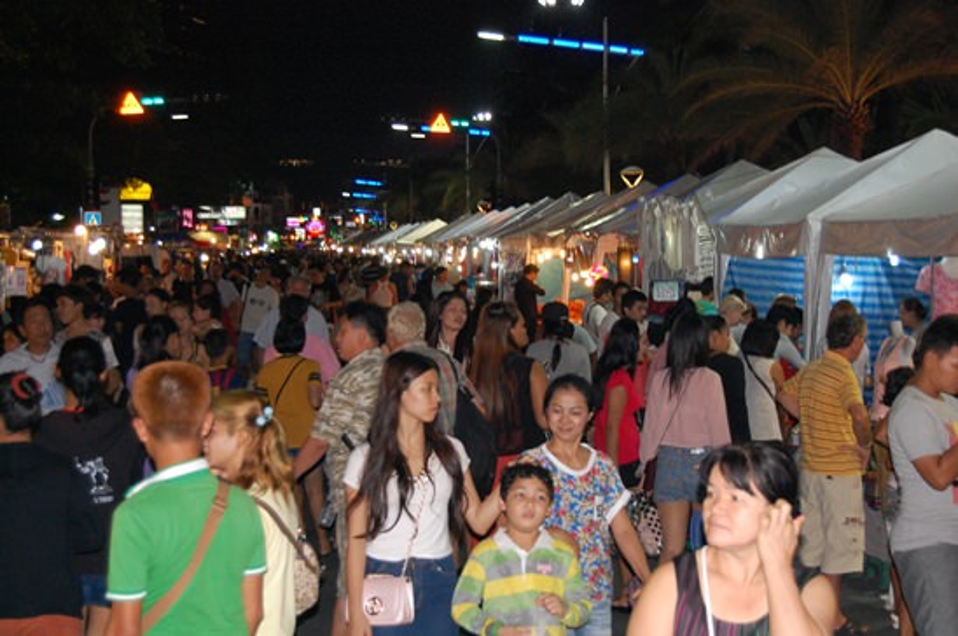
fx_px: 1674
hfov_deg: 31.9
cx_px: 479
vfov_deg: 21.5
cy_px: 318
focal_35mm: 63
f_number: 5.3
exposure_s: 1/60
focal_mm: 42
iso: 1000
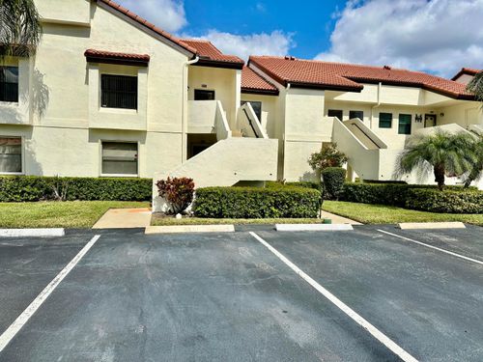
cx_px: 242
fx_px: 335
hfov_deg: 71.6
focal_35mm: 24
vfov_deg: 56.8
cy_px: 181
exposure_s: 1/9709
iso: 80
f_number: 1.78
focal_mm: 6.86
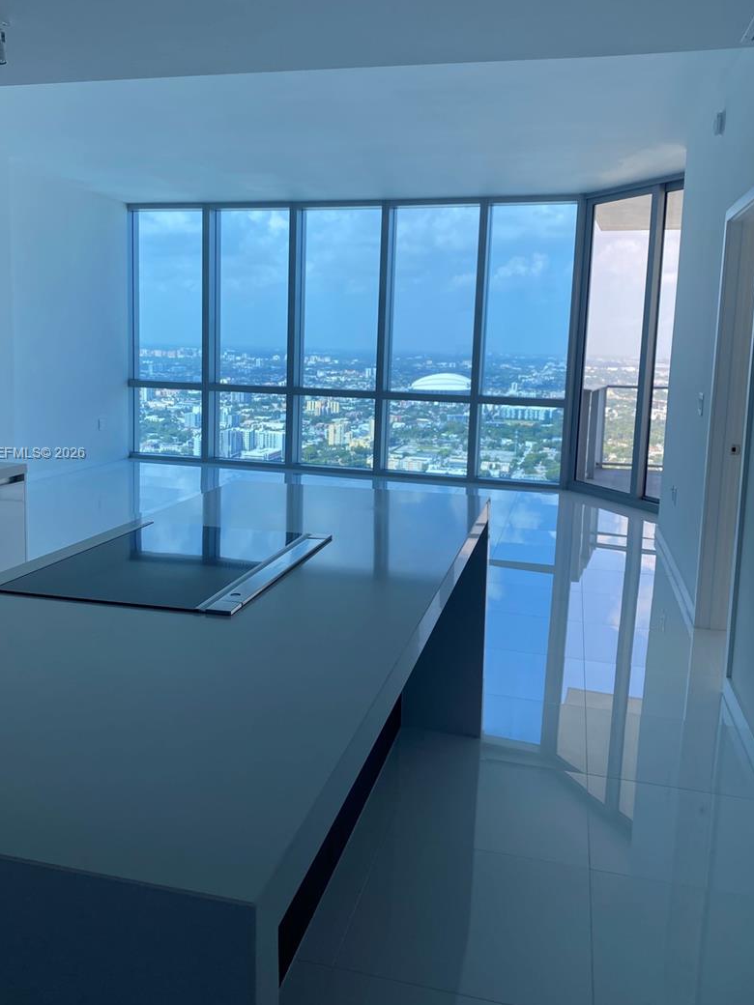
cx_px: 341
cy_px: 454
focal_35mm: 30
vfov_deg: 59.8
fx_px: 871
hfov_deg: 46.7
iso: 32
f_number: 1.8
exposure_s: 1/287
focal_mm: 4.25
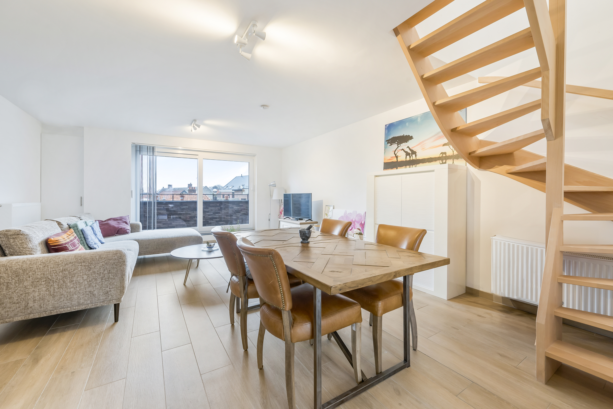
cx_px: 306
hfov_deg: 104.2
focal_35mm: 14
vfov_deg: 81.3
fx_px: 239
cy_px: 204
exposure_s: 1/5
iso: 250
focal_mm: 14
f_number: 8
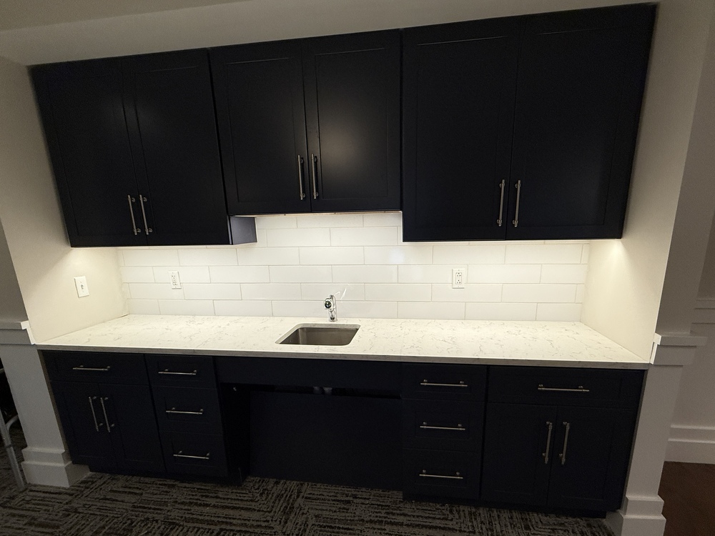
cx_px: 358
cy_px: 268
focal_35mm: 14
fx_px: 289
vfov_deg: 85.7
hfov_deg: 102.1
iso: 200
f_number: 2.2
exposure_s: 1/120
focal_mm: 2.22
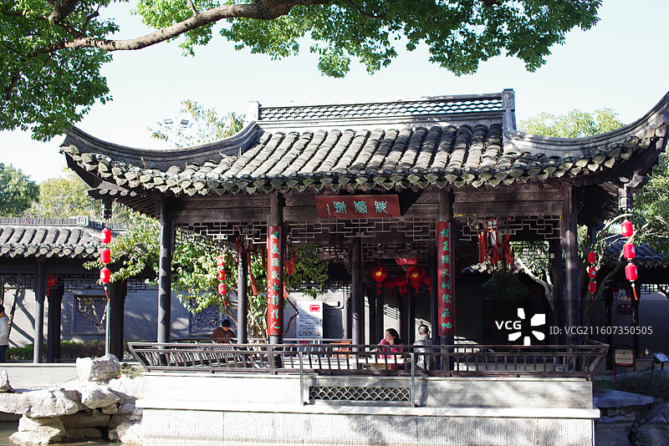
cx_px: 334
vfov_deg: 27.0
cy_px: 223
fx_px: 929
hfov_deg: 39.6
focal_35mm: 50
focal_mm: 50
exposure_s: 1/200
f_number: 4
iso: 200
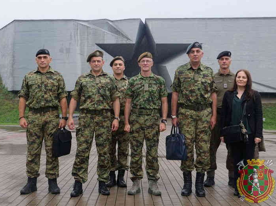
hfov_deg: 38.2
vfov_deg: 29.1
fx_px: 398
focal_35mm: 50
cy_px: 103
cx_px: 138
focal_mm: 24
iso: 200
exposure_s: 1/250
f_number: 4.5
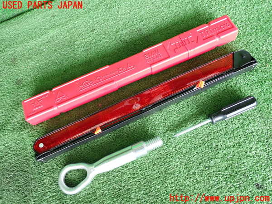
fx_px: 236
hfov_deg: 60.0
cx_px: 136
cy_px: 102
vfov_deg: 46.8
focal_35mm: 30
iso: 320
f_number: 2.3
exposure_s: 1/125
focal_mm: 5.4
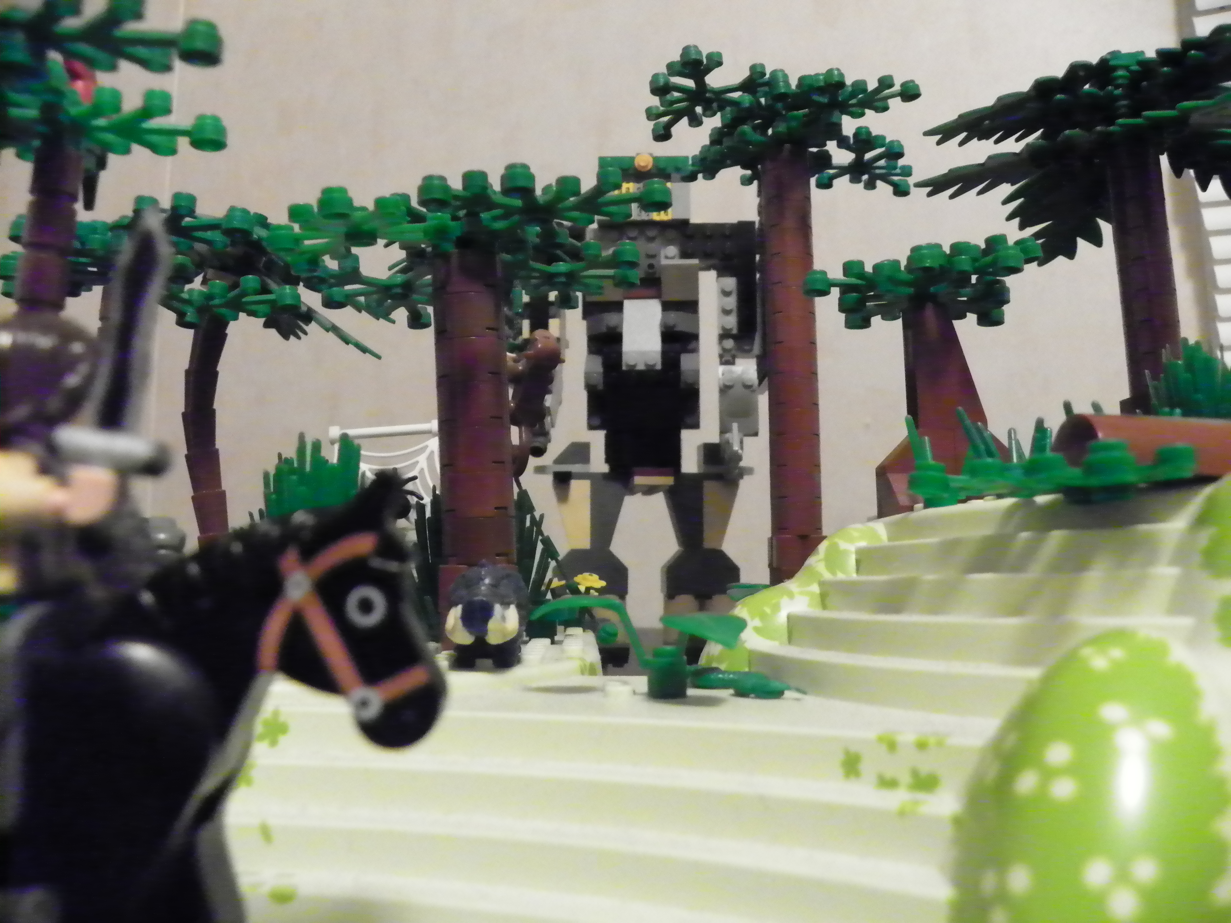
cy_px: 462
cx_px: 616
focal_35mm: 26
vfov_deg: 53.1
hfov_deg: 67.3
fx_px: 925
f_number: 2.8
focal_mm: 4.6
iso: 1600
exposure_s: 1/30
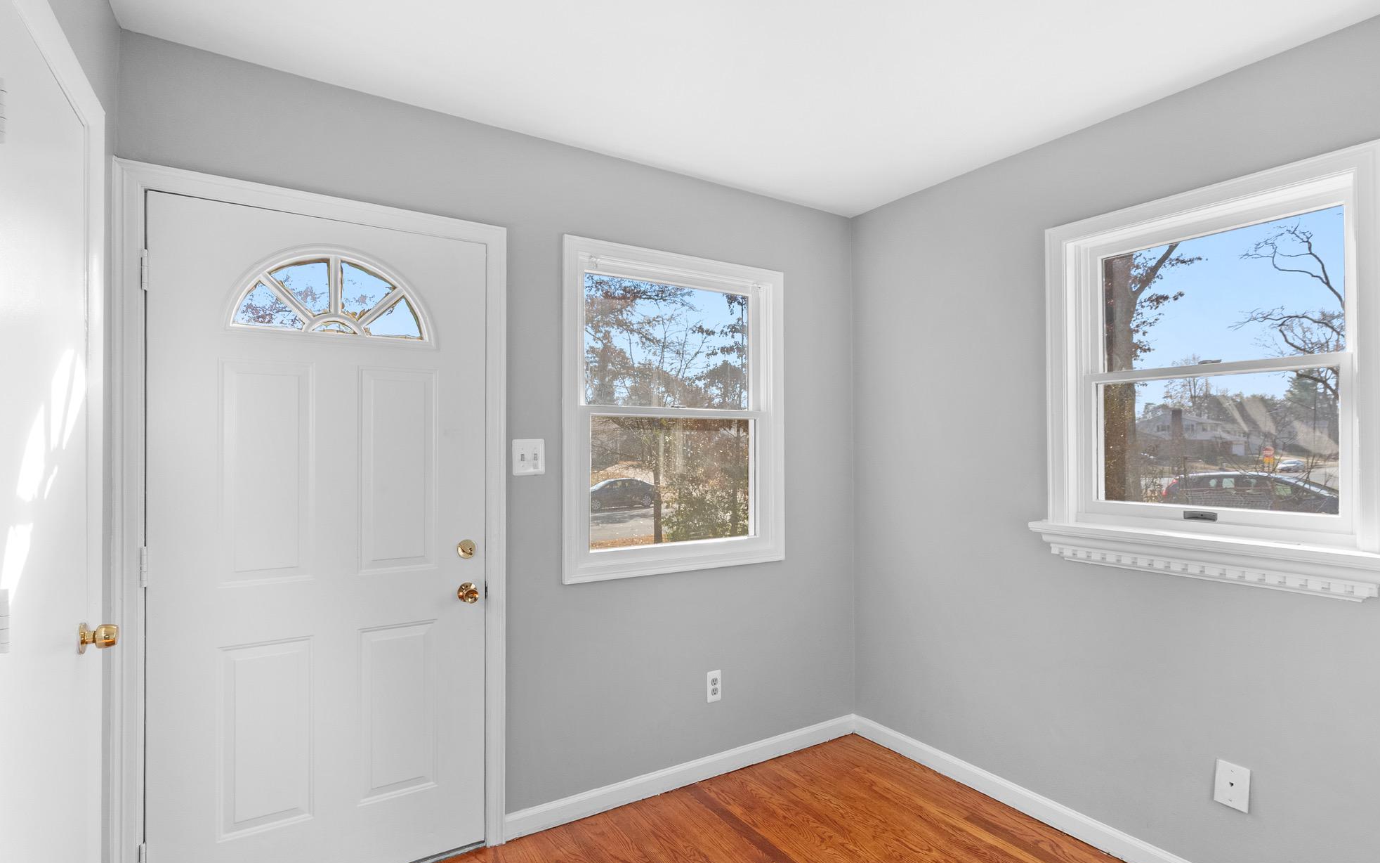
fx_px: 639
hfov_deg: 94.3
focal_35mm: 17
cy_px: 463
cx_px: 675
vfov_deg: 67.9
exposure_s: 1/50
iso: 800
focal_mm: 16
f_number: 8
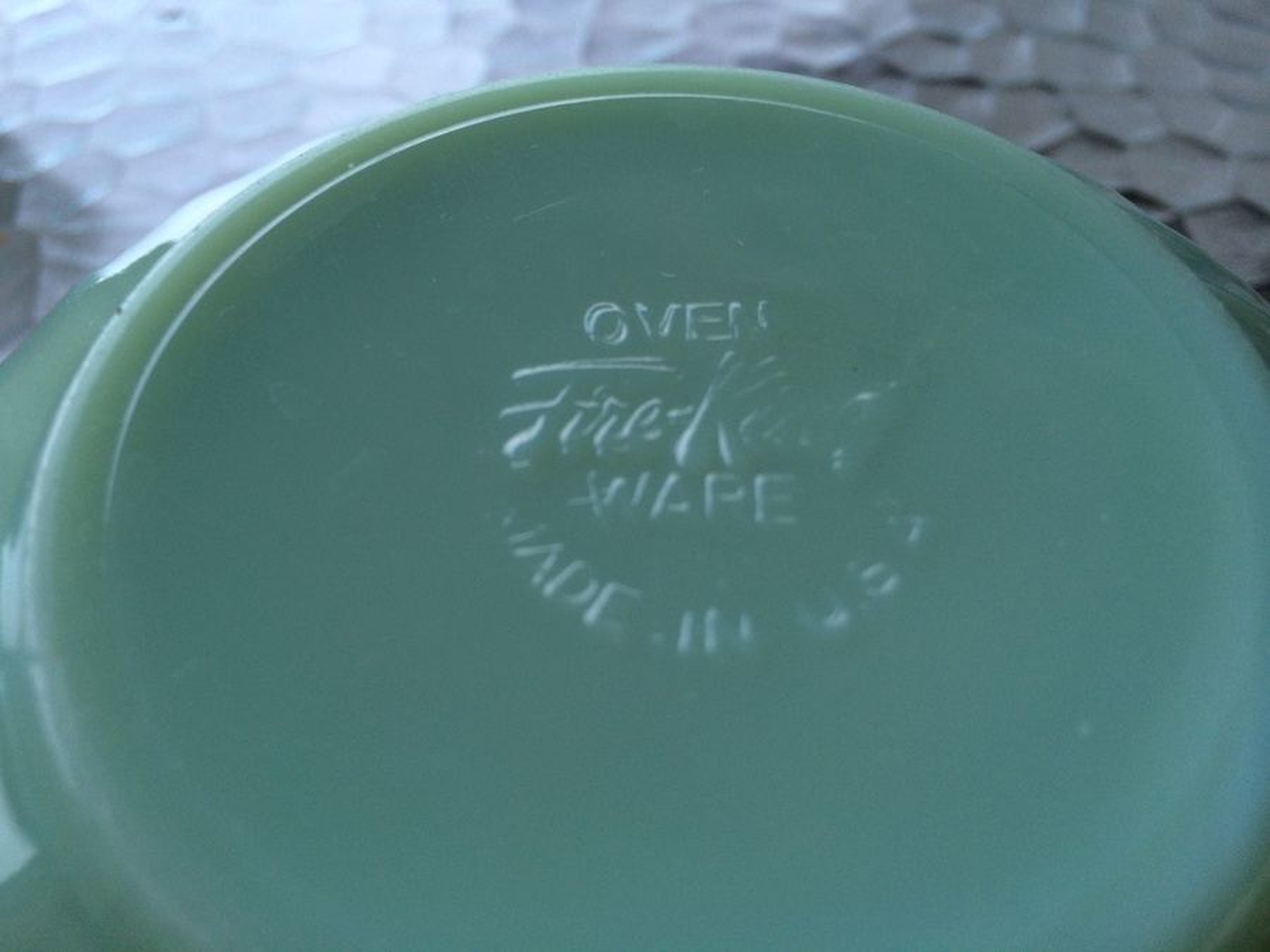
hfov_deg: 60.0
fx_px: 1101
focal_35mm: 30
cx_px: 635
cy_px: 476
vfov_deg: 46.8
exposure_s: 1/60
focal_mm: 4.12
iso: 40
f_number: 2.2
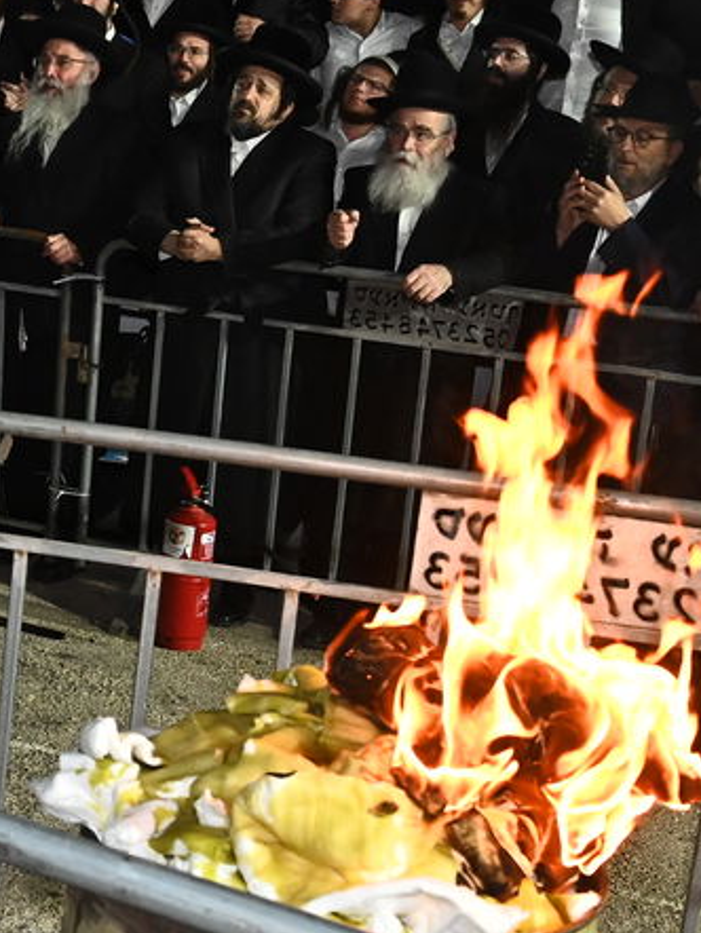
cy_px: 464
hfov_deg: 18.5
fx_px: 1969
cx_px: -251
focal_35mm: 73
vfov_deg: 26.7
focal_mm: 24
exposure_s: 1/125
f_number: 6.3
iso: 2000
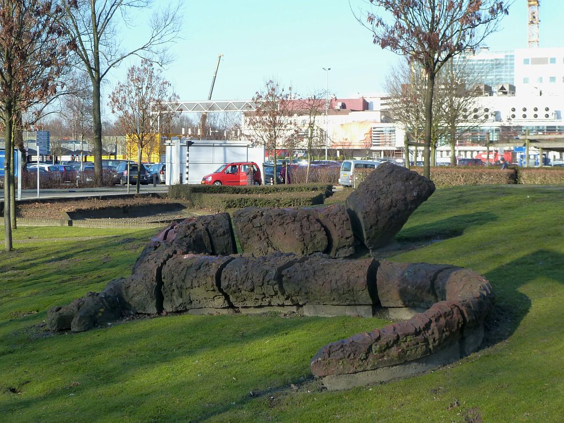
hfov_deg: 32.7
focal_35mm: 59
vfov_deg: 24.8
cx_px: 282
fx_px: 961
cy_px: 212
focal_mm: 9.7
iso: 125
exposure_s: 1/200
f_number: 3.9
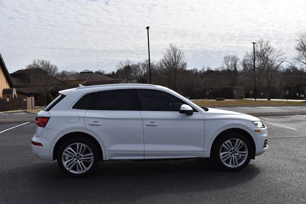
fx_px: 332
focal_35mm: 39
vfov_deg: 34.2
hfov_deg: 49.5
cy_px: 102
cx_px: 153
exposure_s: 1/400
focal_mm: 26
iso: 100
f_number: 10
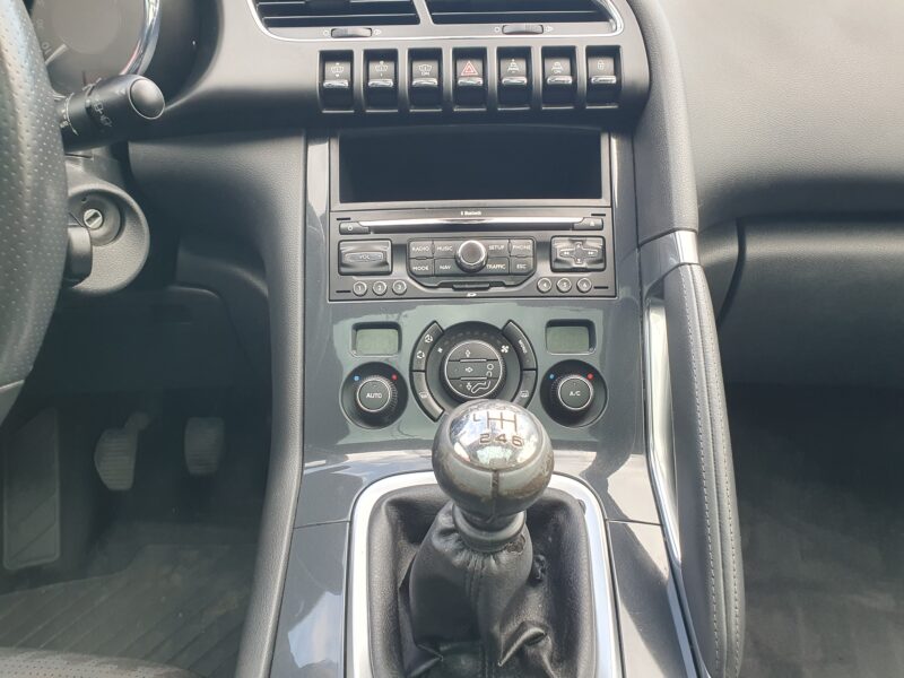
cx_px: 452
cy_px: 339
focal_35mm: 26
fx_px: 679
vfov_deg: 53.1
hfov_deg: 67.3
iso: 100
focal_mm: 4.32
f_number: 2.4
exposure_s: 1/120
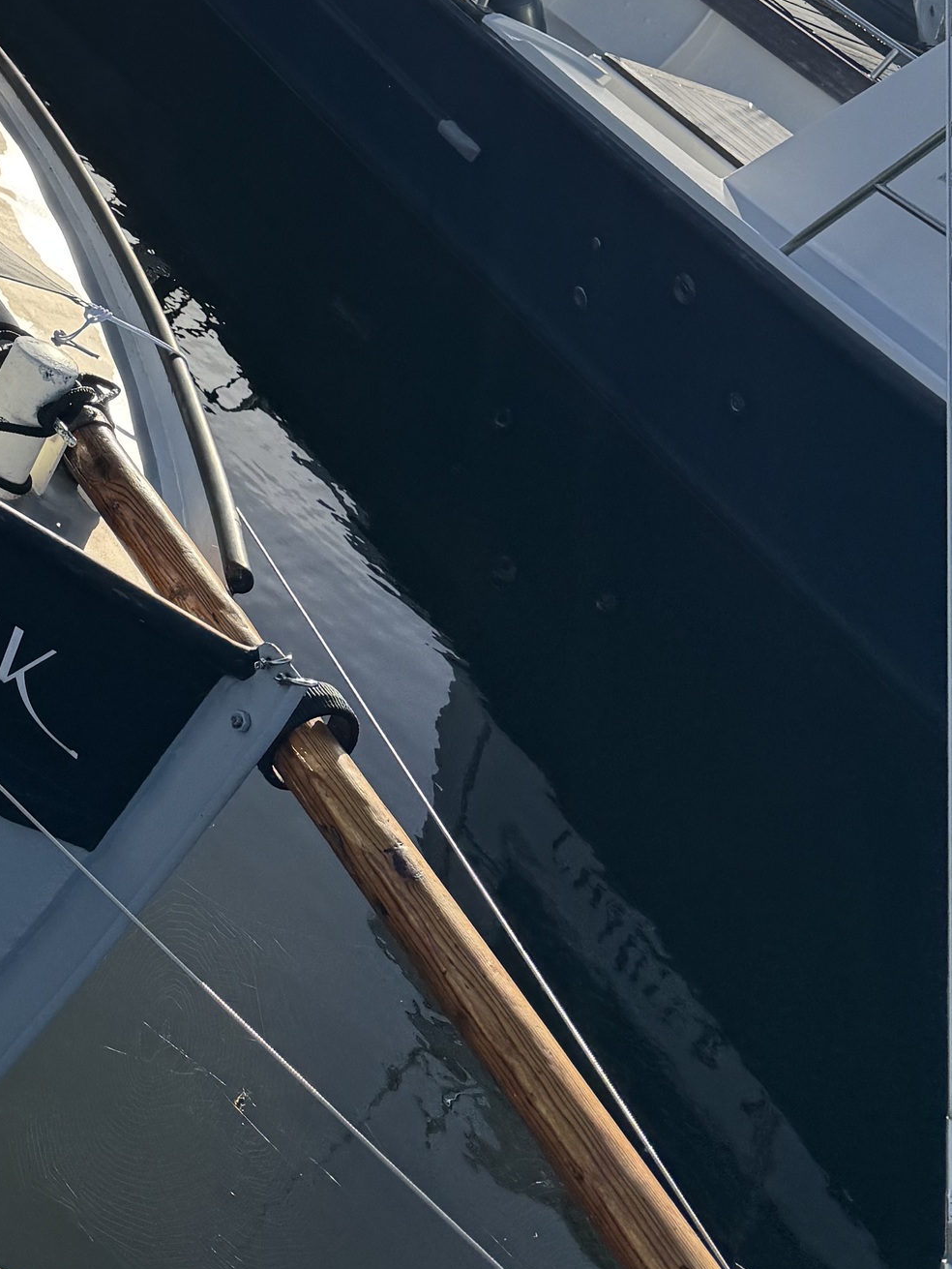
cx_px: -221
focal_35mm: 61
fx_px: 2236
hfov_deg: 22.0
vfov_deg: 27.9
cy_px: -235
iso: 80
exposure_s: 1/5814
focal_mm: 6.76
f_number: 1.78
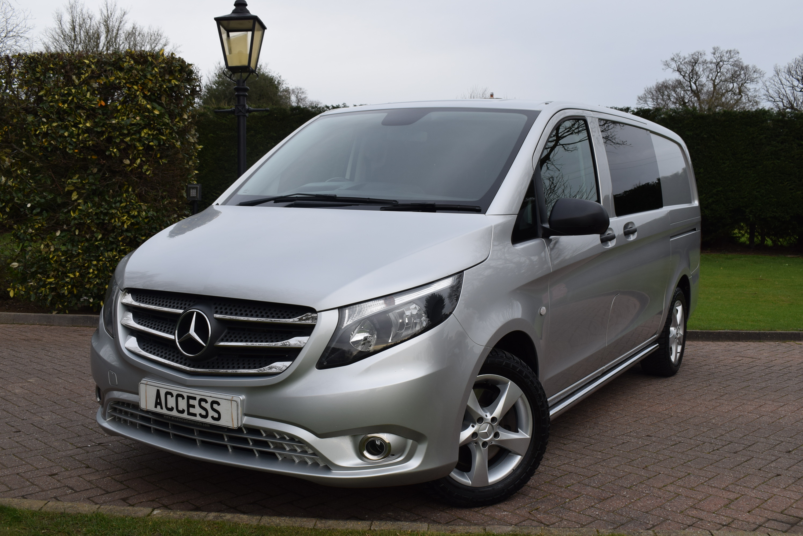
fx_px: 871
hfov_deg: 49.5
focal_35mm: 39
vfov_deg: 34.3
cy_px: 268
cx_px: 402
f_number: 8
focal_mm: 26
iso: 280
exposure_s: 1/250
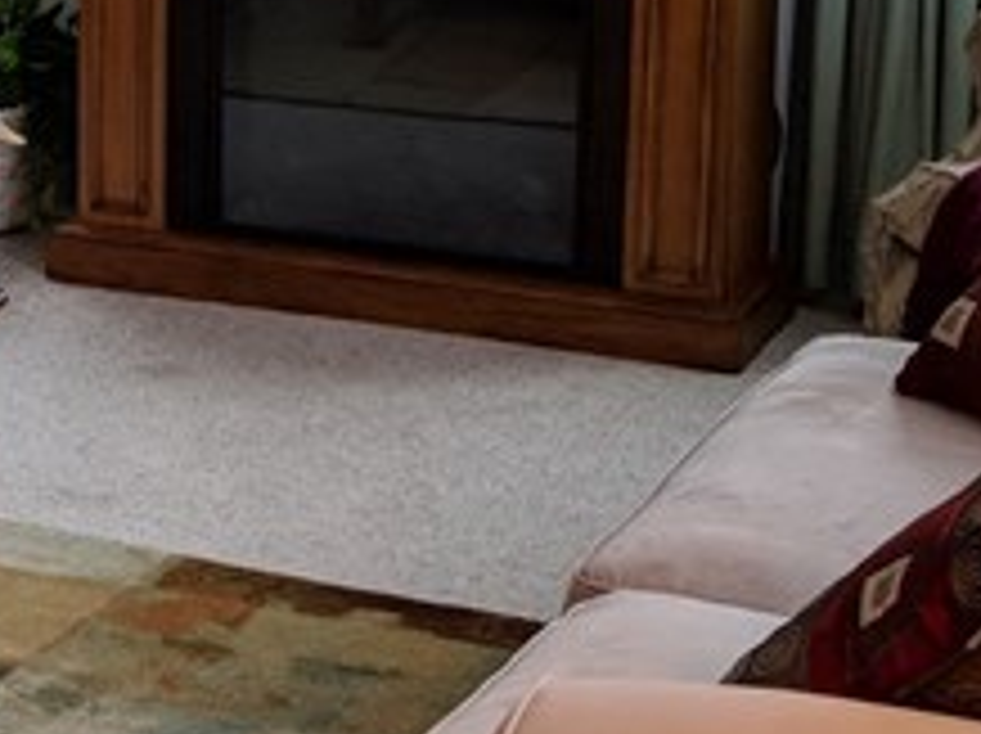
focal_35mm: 127
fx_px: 3595
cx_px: -342
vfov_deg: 11.5
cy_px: 0
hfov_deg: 14.8
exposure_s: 1/120
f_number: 1.8
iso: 74
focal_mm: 4.44
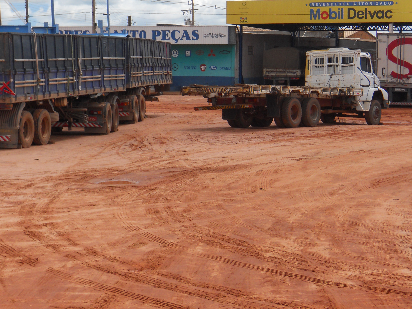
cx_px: 238
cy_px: 133
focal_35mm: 89
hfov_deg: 22.0
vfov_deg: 16.6
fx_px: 1059
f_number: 4
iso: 80
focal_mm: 11.2
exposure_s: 1/800
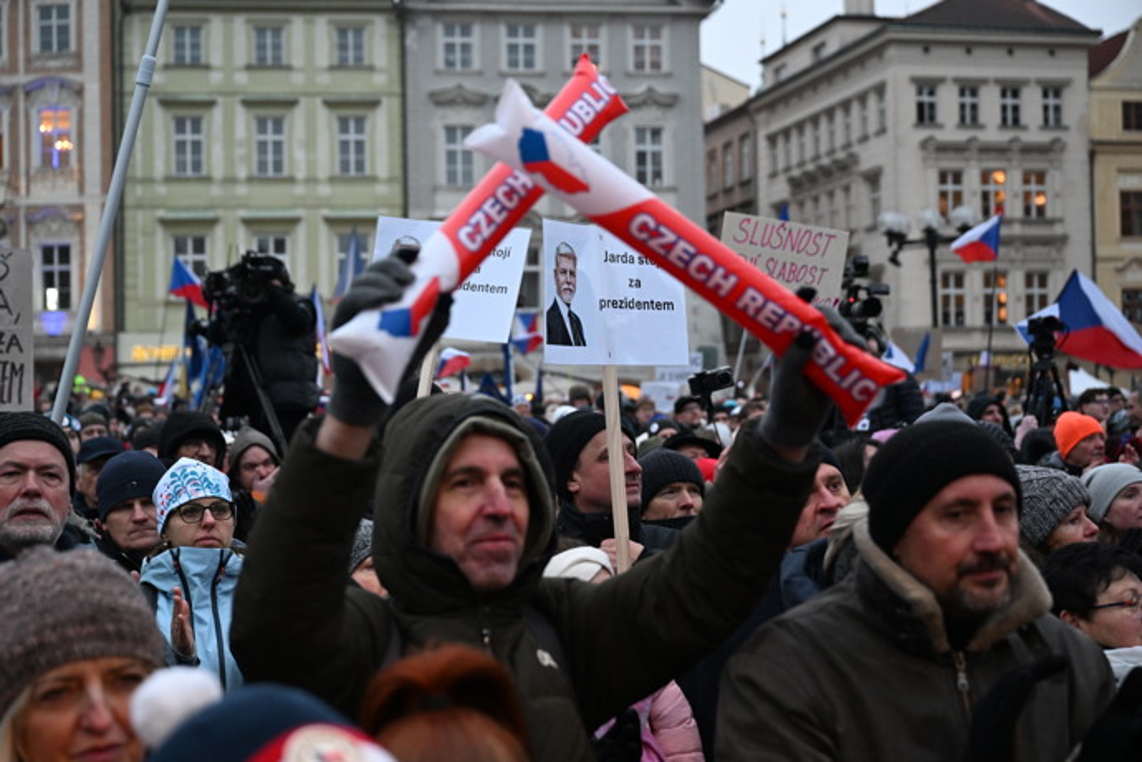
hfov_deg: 37.5
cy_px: 381
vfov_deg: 25.5
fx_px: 1681
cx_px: 571
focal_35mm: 53
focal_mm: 53
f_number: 3.5
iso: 3200
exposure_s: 1/500
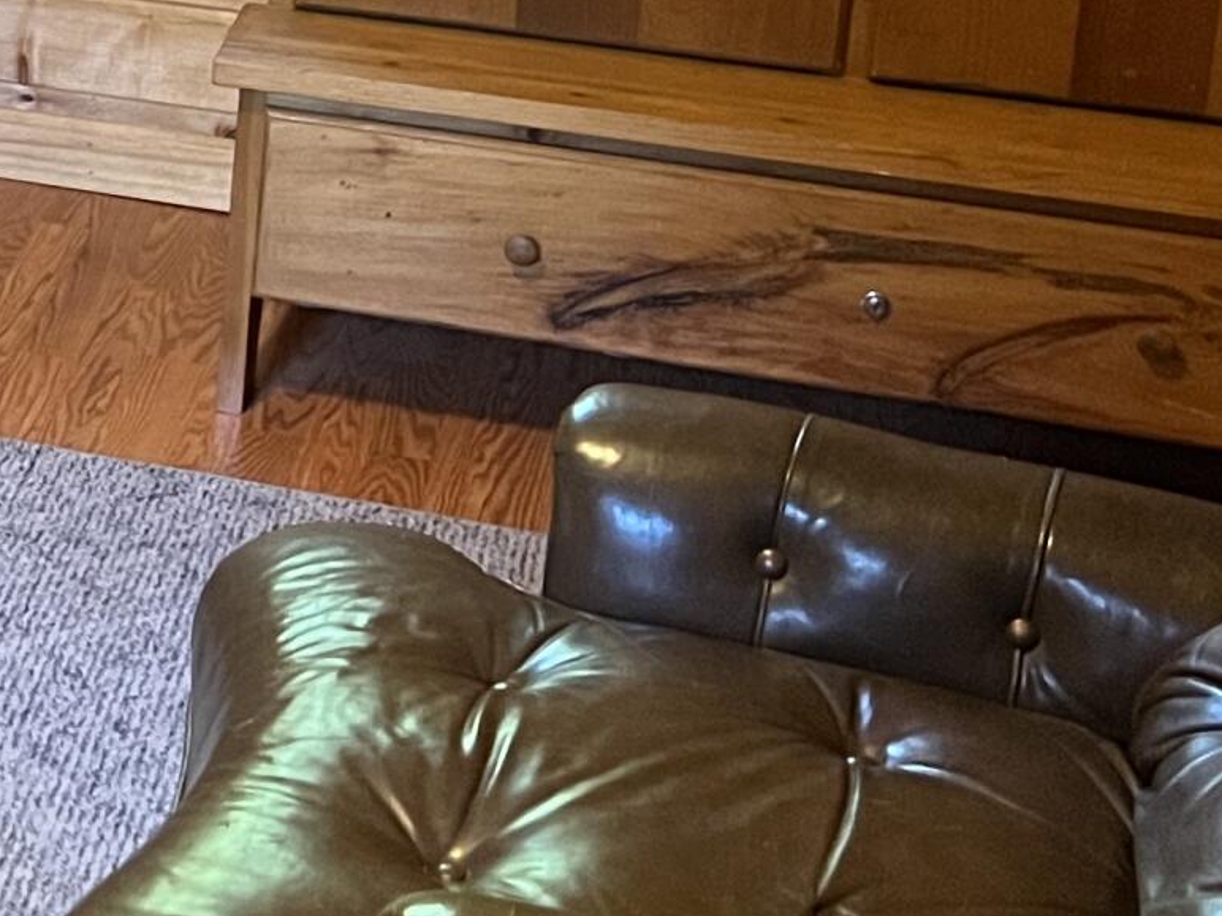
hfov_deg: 17.3
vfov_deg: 14.1
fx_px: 3565
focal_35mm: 101
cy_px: -256
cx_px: -673
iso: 500
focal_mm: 5.7
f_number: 1.5
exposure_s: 1/60
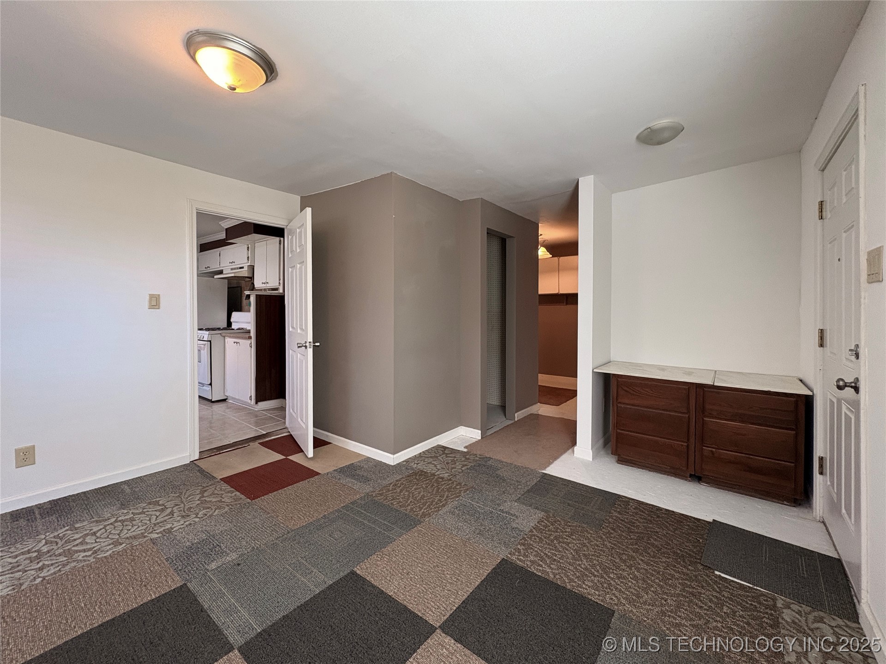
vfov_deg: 85.6
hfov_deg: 102.1
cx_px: 443
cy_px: 332
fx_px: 358
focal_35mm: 14
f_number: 2.2
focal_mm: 2.22
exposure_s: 1/60
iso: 250
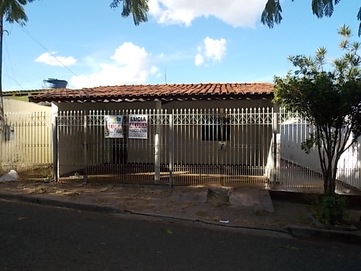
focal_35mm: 27
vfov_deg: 51.4
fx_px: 282
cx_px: 180
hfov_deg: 65.3
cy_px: 136
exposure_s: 1/320
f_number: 3.2
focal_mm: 4.8
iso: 80
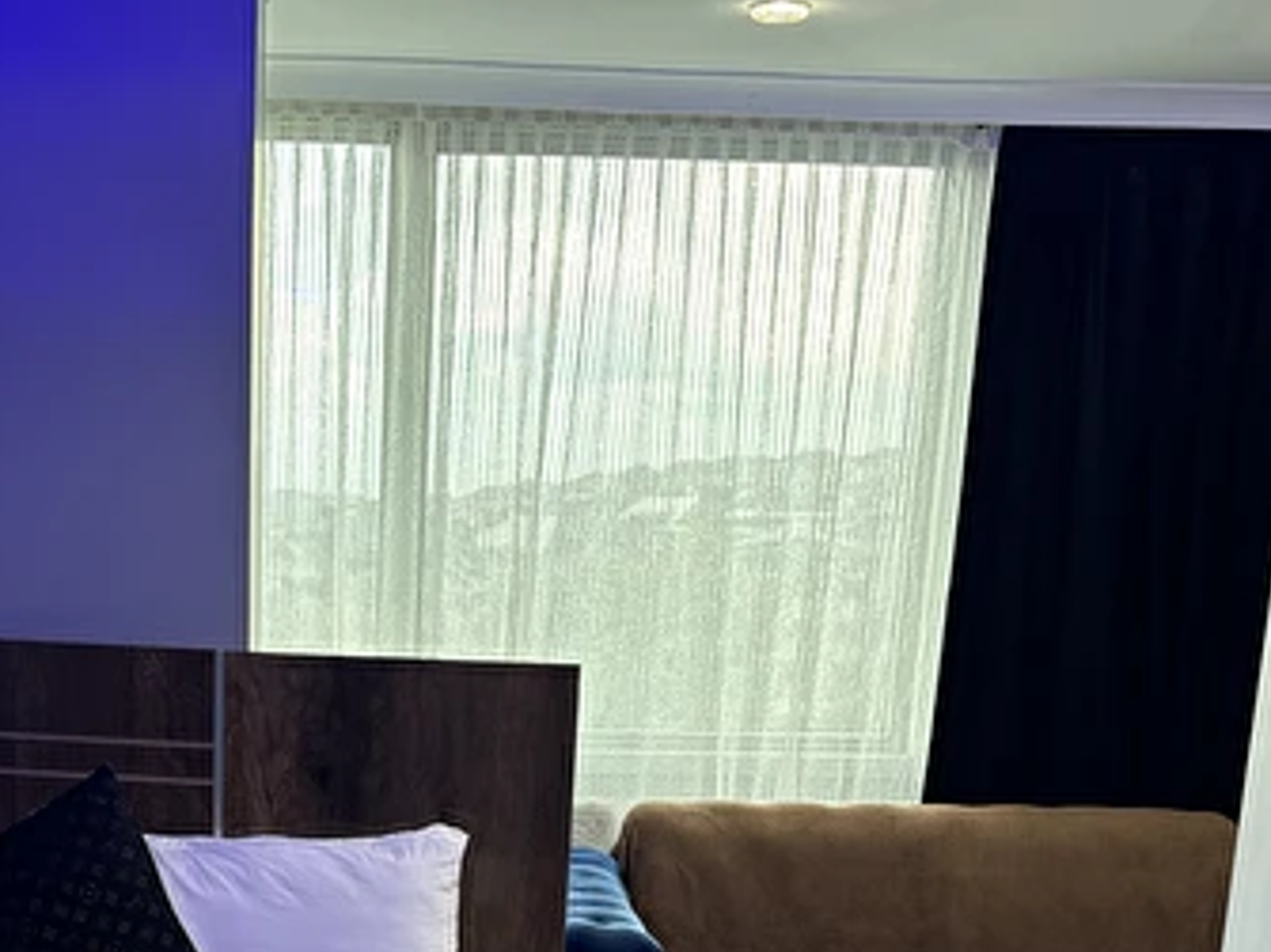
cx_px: 353
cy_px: 1032
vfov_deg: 24.8
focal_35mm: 55
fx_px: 2019
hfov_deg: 34.4
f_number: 1.78
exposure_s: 1/100
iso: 200
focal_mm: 6.76
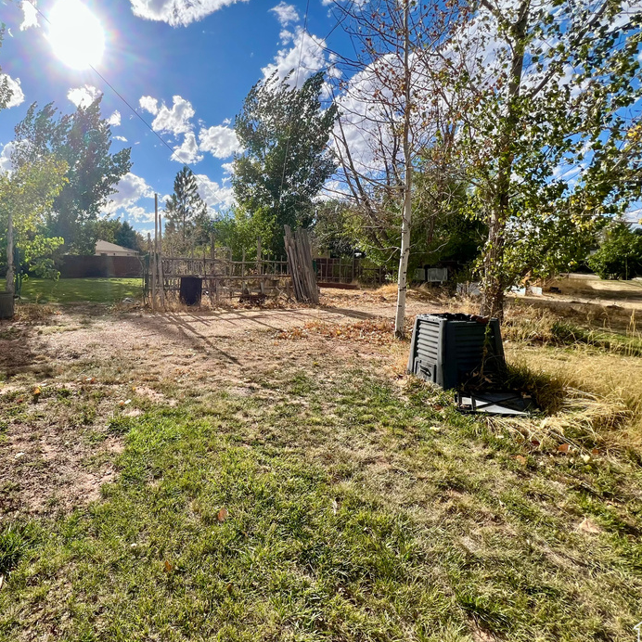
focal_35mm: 17
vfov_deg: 83.9
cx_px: 199
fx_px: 357
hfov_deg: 80.3
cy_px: 300
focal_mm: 1.57
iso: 32
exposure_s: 1/1468
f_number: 1.8
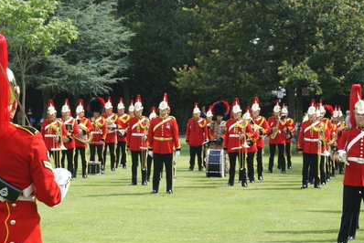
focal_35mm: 132
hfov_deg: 15.5
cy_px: 131
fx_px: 1336
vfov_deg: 10.4
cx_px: 171
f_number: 9
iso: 100
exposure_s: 1/160
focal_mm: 70
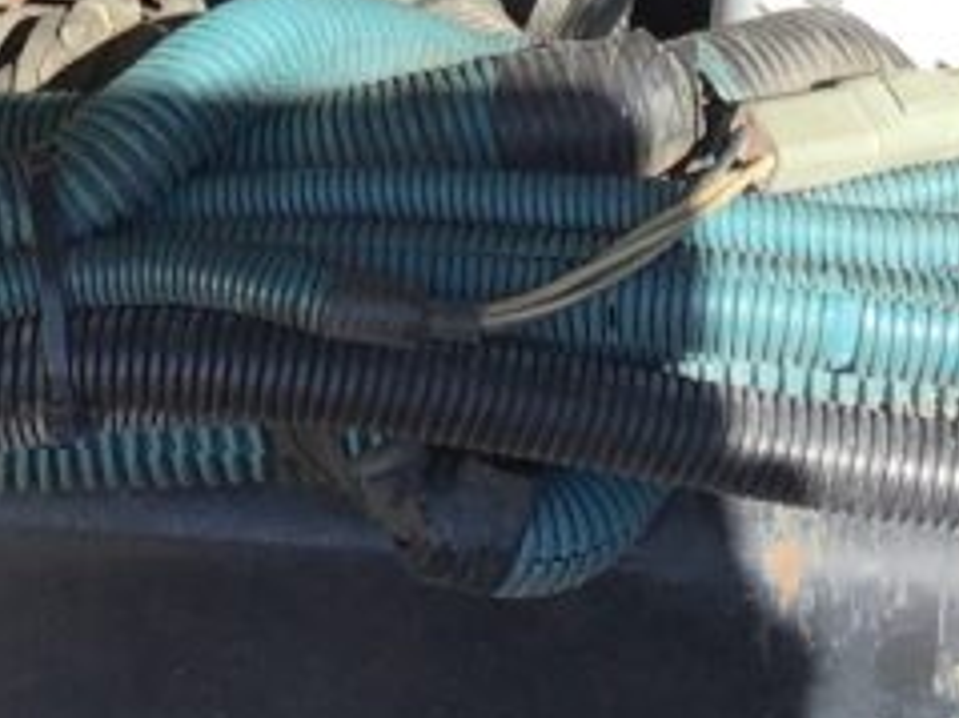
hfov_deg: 13.0
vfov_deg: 9.2
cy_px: -678
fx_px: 4209
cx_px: 269
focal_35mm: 152
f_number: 2.4
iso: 25
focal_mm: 3.3
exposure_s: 1/506
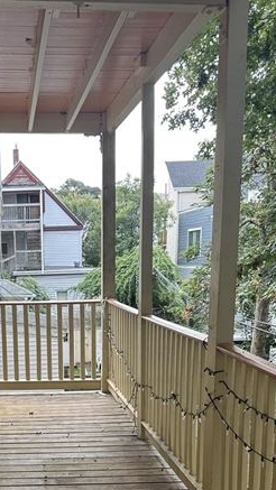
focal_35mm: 46
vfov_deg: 42.1
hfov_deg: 25.2
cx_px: 31
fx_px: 598
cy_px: 409
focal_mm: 6.86
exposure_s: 1/189
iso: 64
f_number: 1.78
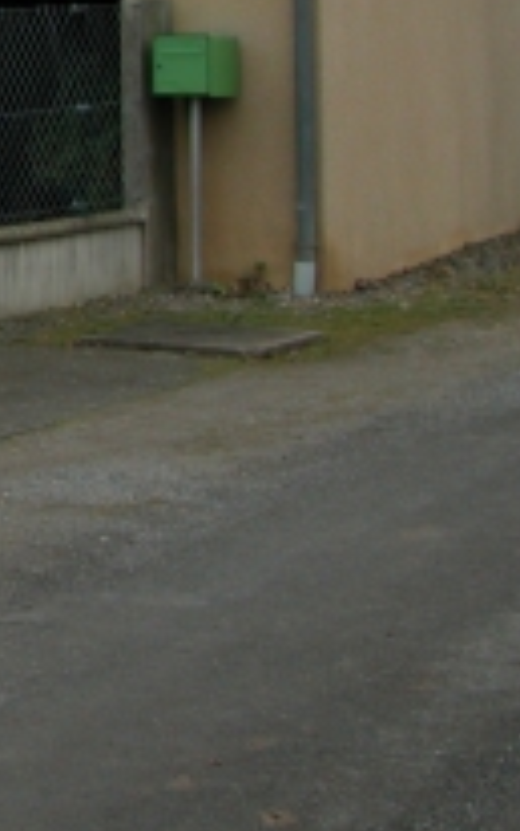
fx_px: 2785
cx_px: -794
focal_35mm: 123
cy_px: -129
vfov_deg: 16.4
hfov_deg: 9.3
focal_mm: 8.9
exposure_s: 1/202
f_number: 5
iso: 100
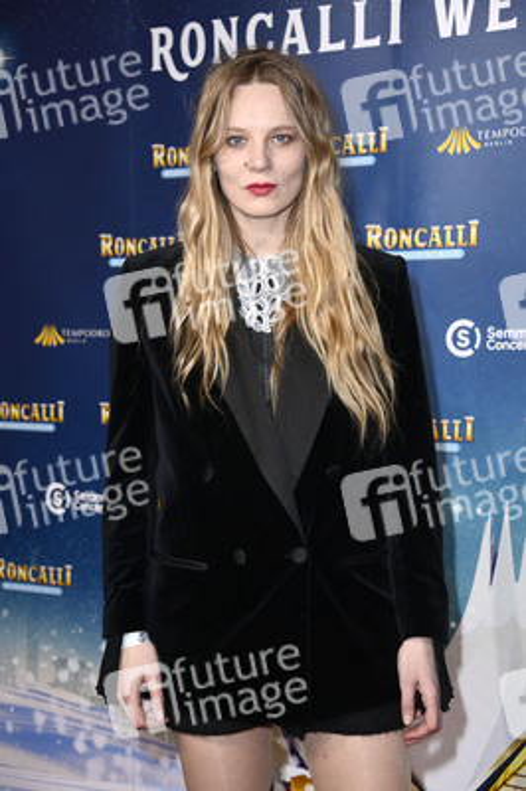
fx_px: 1712
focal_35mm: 78
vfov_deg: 26.0
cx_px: 263
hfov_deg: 17.5
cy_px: 396
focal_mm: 78
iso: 1250
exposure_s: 1/250
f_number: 5.6
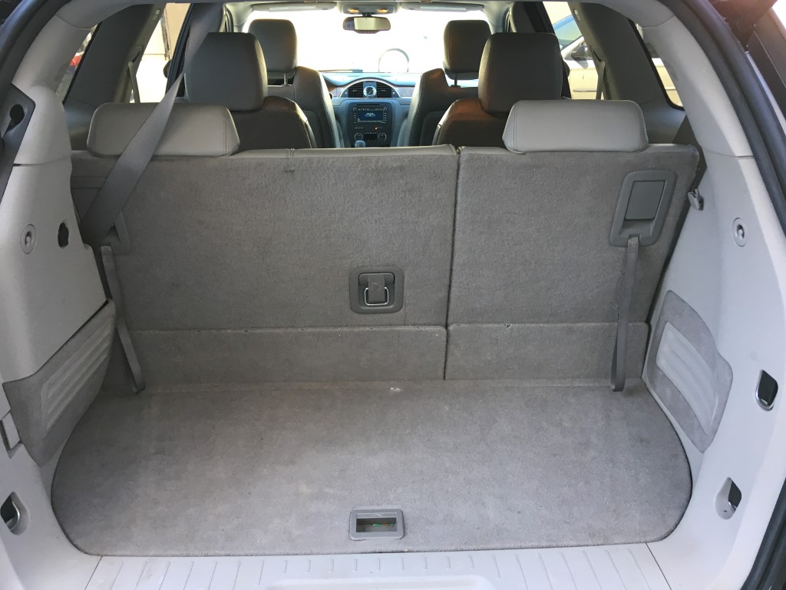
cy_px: 295
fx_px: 658
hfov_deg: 61.7
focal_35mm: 29
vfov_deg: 48.2
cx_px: 393
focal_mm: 4.15
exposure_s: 1/30
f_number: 2.2
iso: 32
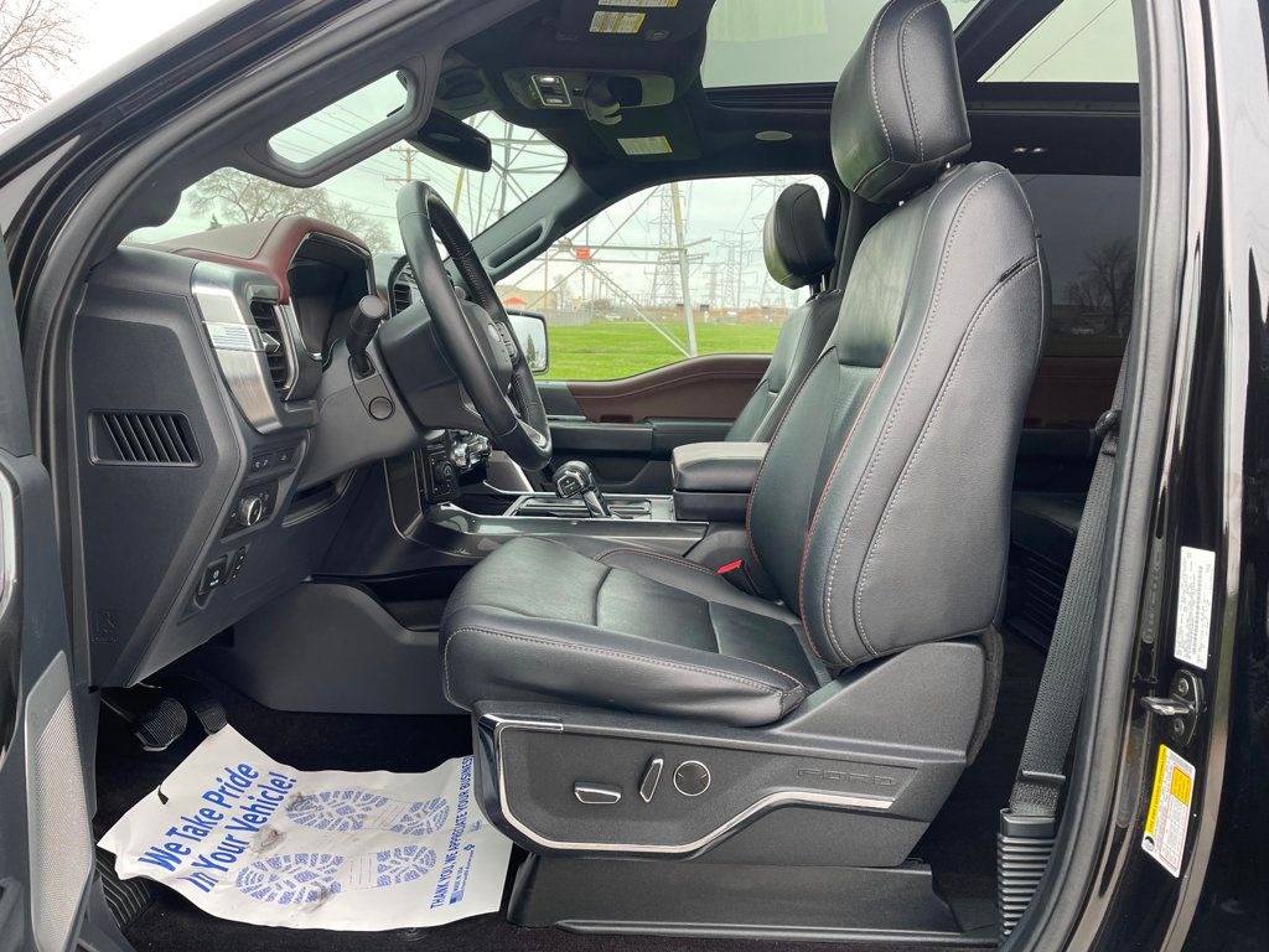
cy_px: 476
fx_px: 953
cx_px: 634
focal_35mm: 26
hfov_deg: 67.3
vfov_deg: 53.1
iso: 50
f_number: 1.6
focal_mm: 4.2
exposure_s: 1/105
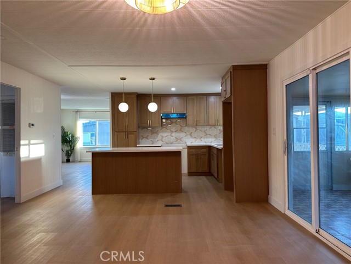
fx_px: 243
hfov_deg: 71.6
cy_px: 132
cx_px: 176
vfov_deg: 56.8
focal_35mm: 24
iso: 125
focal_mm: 6.86
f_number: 1.78
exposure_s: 1/60
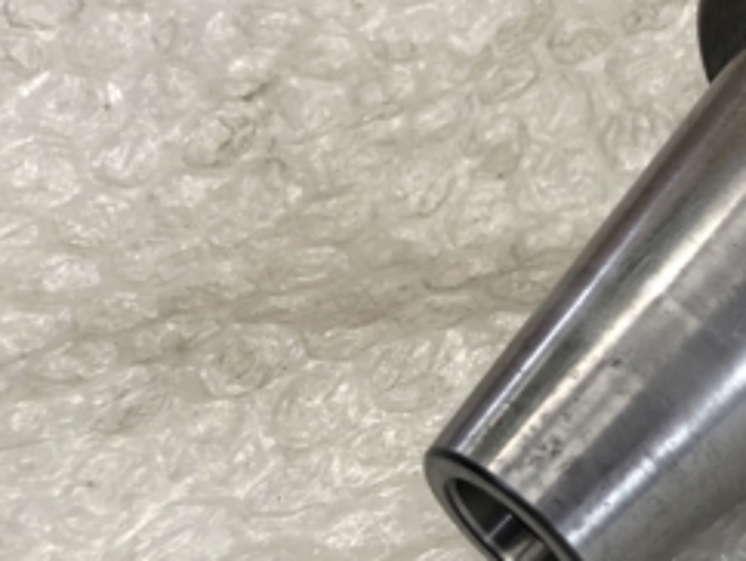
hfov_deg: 23.5
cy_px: 126
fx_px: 1596
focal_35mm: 74
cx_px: 949
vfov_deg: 19.8
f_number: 1.8
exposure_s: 1/30
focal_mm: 3.99
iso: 25
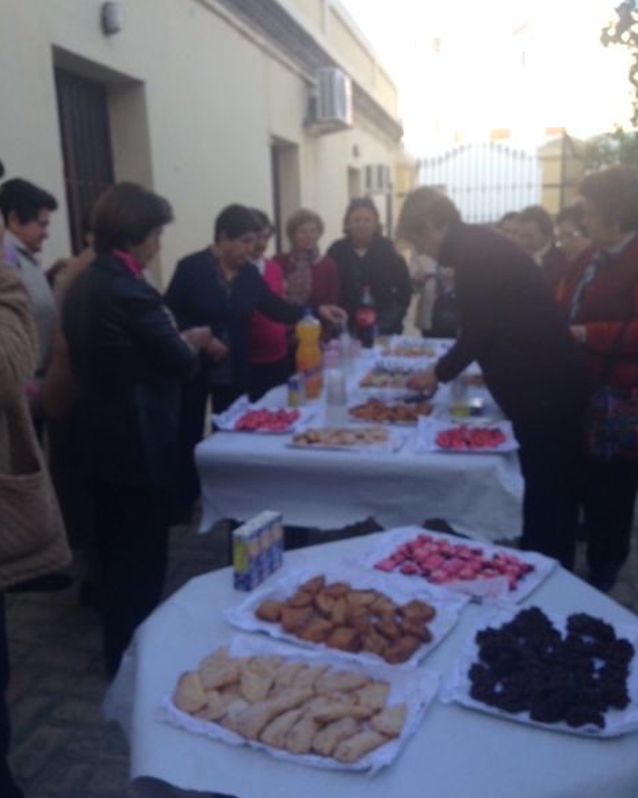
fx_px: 826
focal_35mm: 35
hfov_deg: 42.2
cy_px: 409
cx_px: 317
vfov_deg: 51.5
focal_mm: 4.12
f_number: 2.4
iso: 50
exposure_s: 1/330
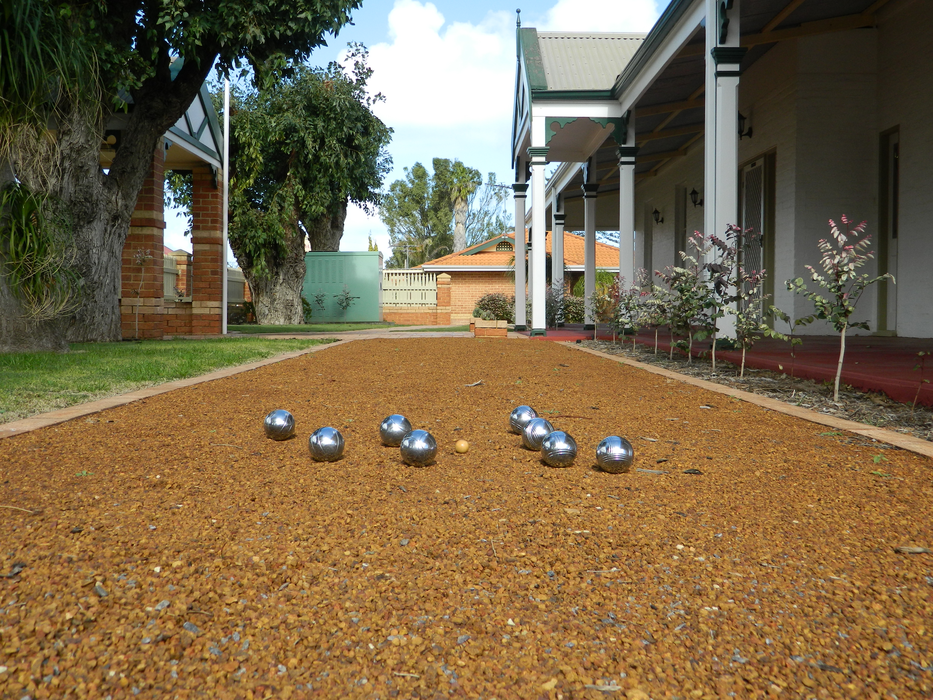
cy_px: 350
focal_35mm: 35
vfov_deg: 40.7
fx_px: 943
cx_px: 466
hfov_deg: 52.6
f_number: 3.3
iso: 80
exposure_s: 1/500
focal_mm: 6.2
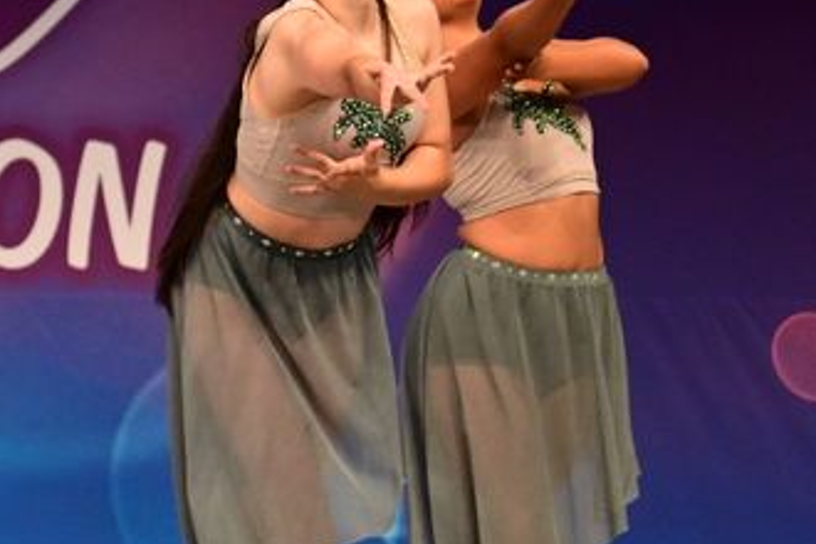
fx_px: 5666
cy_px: -307
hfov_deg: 7.9
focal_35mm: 250
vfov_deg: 5.4
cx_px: -757
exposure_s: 1/800
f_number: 3.2
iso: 2000
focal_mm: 55
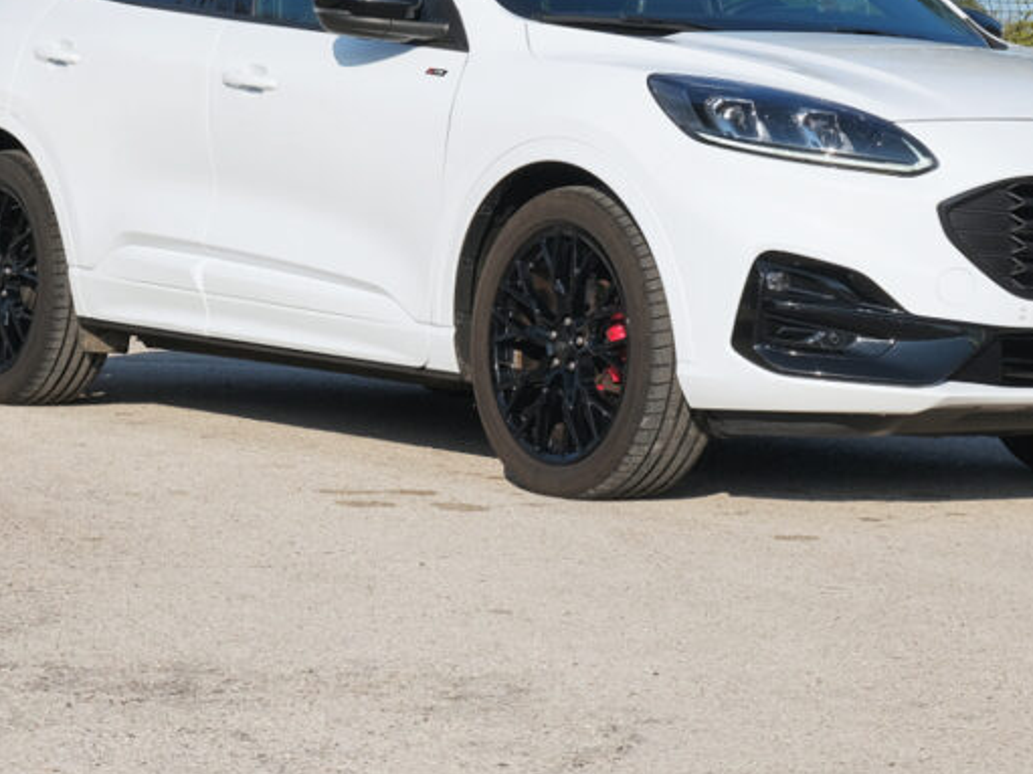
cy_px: 142
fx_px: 3908
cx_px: 578
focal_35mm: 131
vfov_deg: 11.3
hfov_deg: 15.1
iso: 160
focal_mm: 45
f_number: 9
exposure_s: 1/320
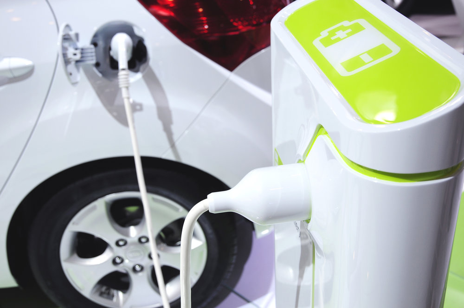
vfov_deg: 28.9
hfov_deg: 42.4
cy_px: 154
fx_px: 599
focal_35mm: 46
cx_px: 232
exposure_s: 1/80
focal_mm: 31
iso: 280
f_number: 5
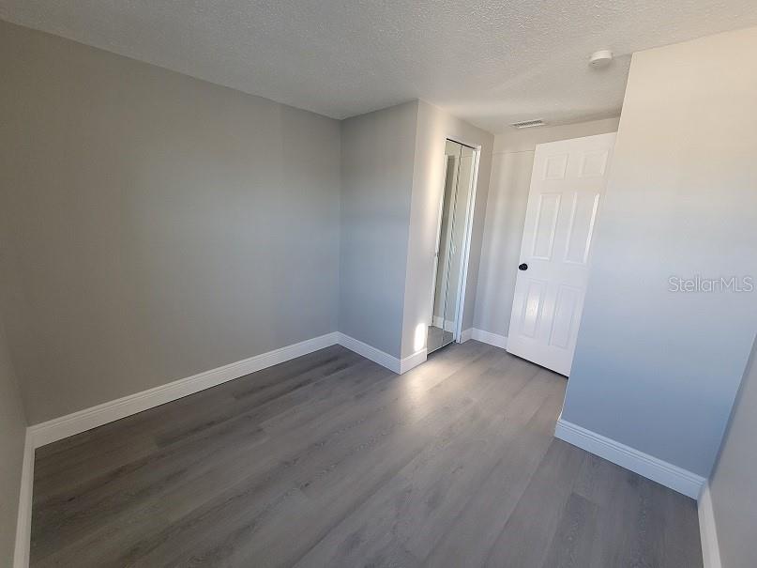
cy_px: 284
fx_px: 284
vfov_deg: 89.9
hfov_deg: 106.2
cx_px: 378
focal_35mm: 13
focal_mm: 2.2
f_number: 2.2
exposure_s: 1/60
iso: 250
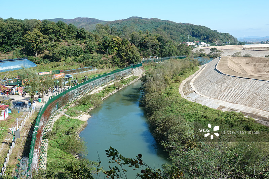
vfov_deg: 35.0
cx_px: 134
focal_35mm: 38
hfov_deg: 50.7
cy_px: 90
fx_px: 284
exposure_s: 1/320
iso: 125
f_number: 5.6
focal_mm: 14.12
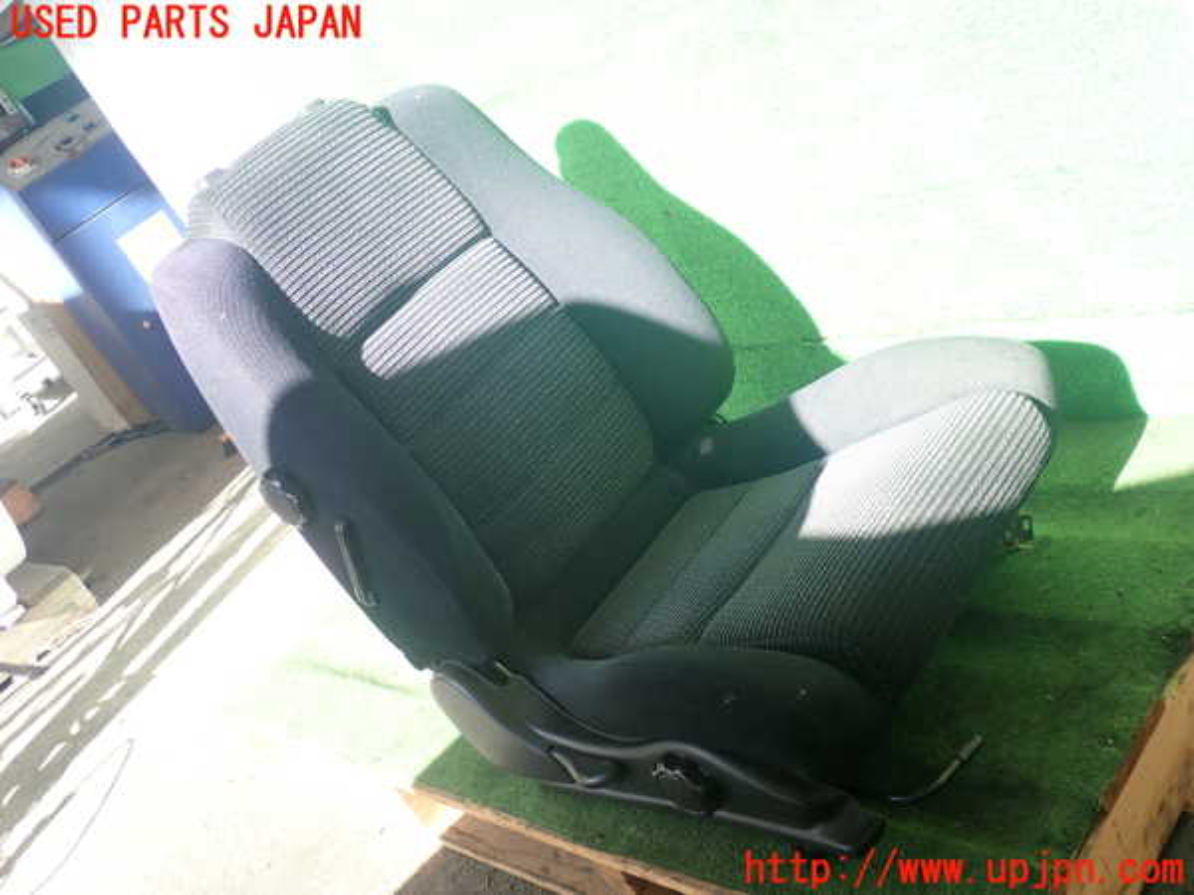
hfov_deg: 49.0
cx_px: 597
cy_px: 448
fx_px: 1311
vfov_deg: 37.7
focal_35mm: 38
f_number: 2.7
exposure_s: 1/100
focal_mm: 6.86
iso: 100
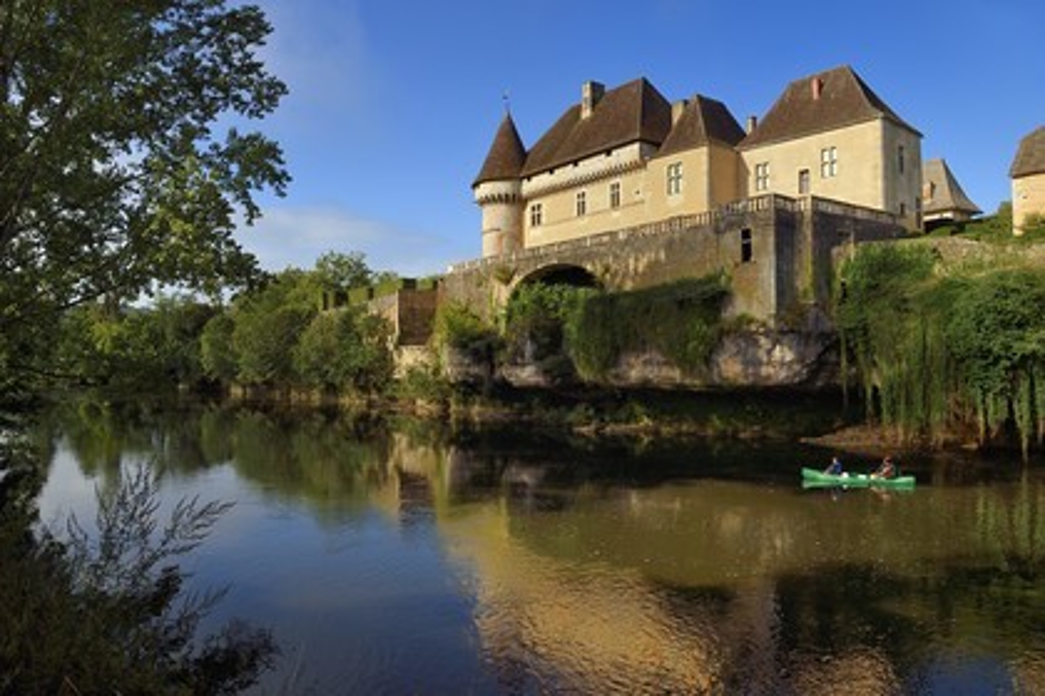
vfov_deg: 53.1
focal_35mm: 24
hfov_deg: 73.7
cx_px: 522
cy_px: 348
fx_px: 697
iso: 200
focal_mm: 24
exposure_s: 1/250
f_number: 11
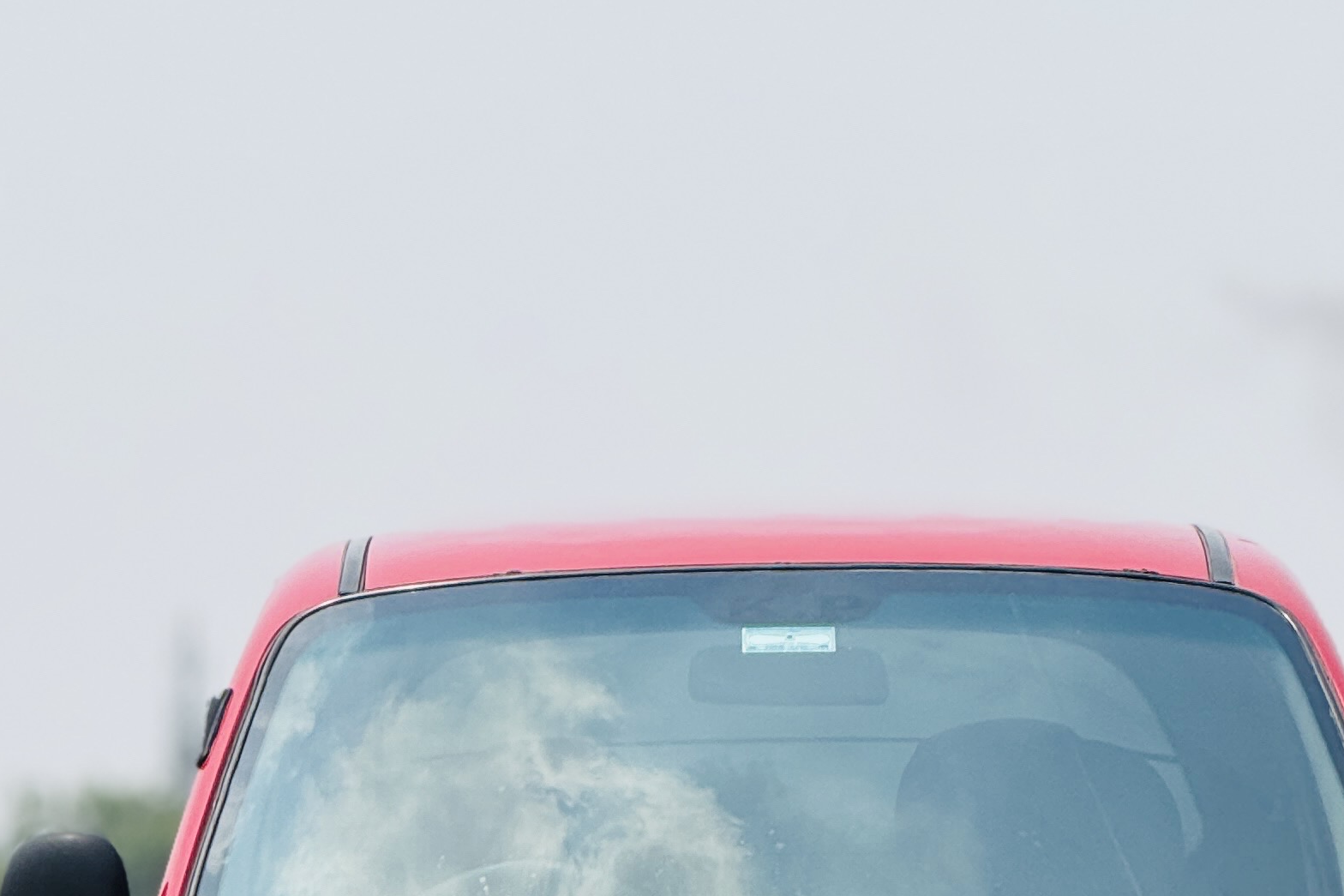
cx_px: 821
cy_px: 829
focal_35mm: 321
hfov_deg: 6.4
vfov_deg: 4.3
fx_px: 11982
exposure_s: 1/977
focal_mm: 15.66
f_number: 2.8
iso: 64
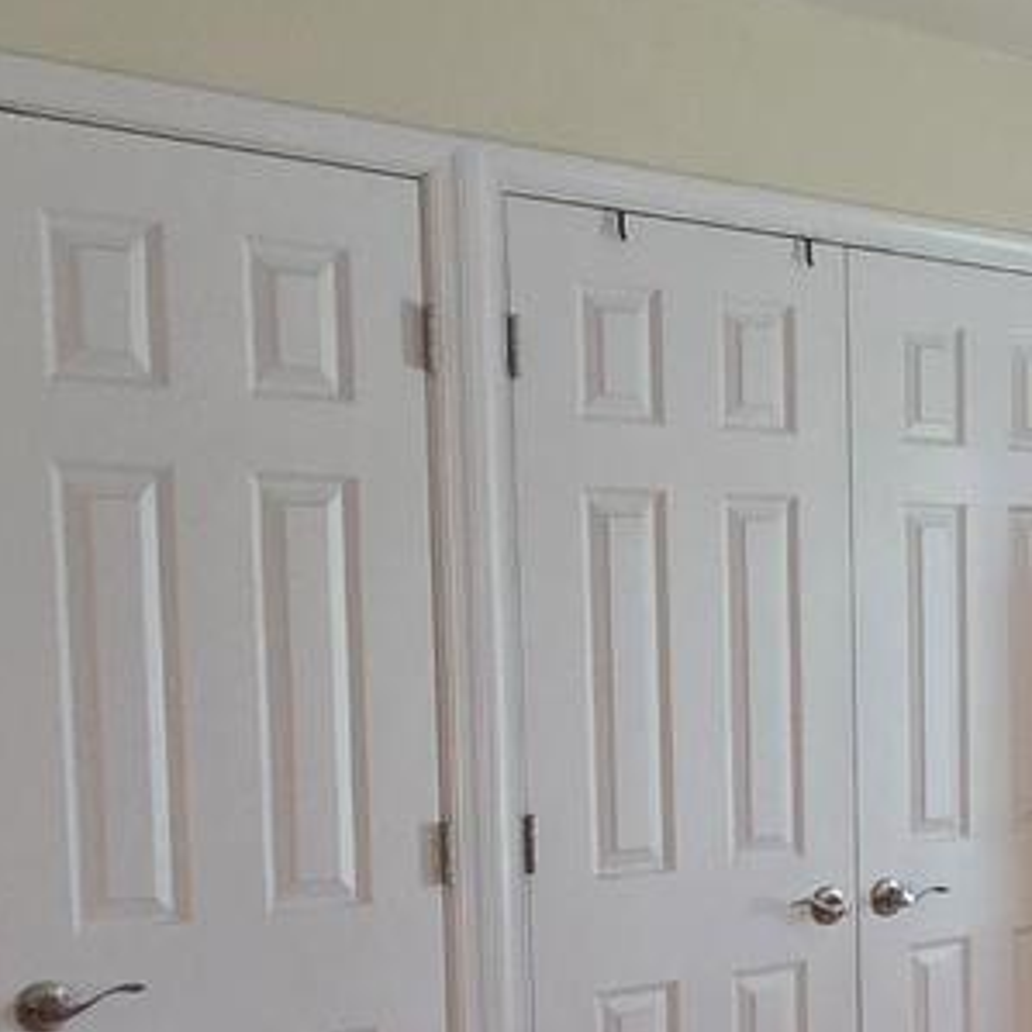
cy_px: 815
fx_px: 1990
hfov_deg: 24.9
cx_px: 1367
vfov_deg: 28.5
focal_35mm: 59
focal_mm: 2.2
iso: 200
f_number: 2.2
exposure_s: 1/60
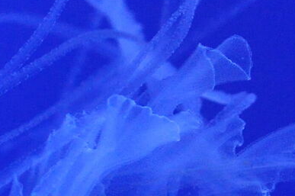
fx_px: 3806
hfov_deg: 4.4
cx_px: 61
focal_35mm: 465
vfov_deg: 2.9
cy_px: 194
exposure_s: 1/80
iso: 1600
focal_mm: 50
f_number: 4.5
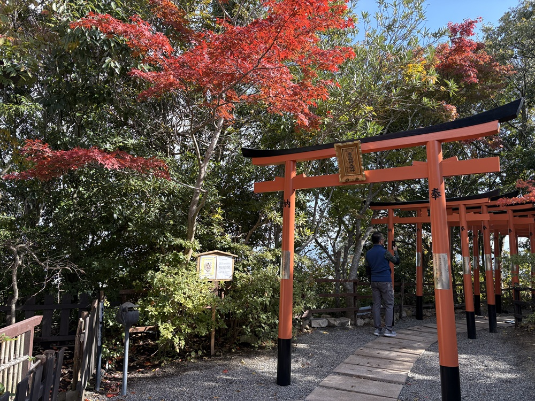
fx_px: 402
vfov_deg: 53.1
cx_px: 268
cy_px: 200
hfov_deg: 67.3
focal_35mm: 26
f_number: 1.6
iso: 64
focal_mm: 5.96
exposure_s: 1/654
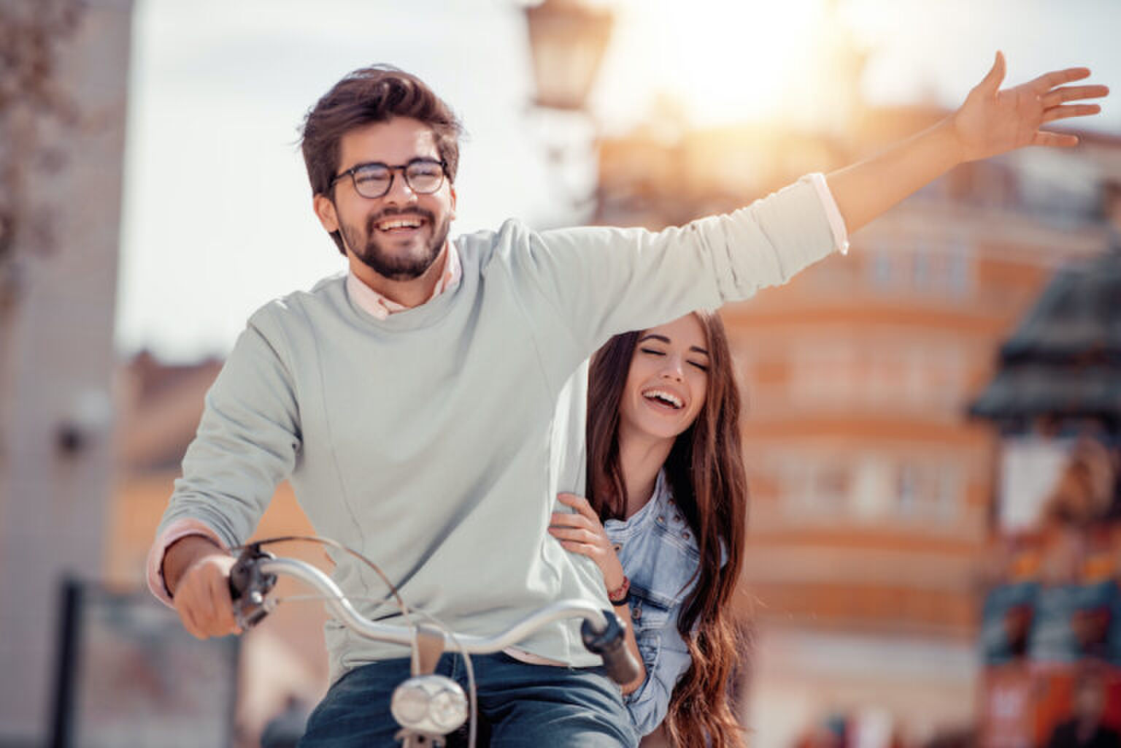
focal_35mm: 185
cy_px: 374
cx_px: 560
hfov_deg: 11.1
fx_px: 5760
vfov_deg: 7.4
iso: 64
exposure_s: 1/320
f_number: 2.8
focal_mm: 185
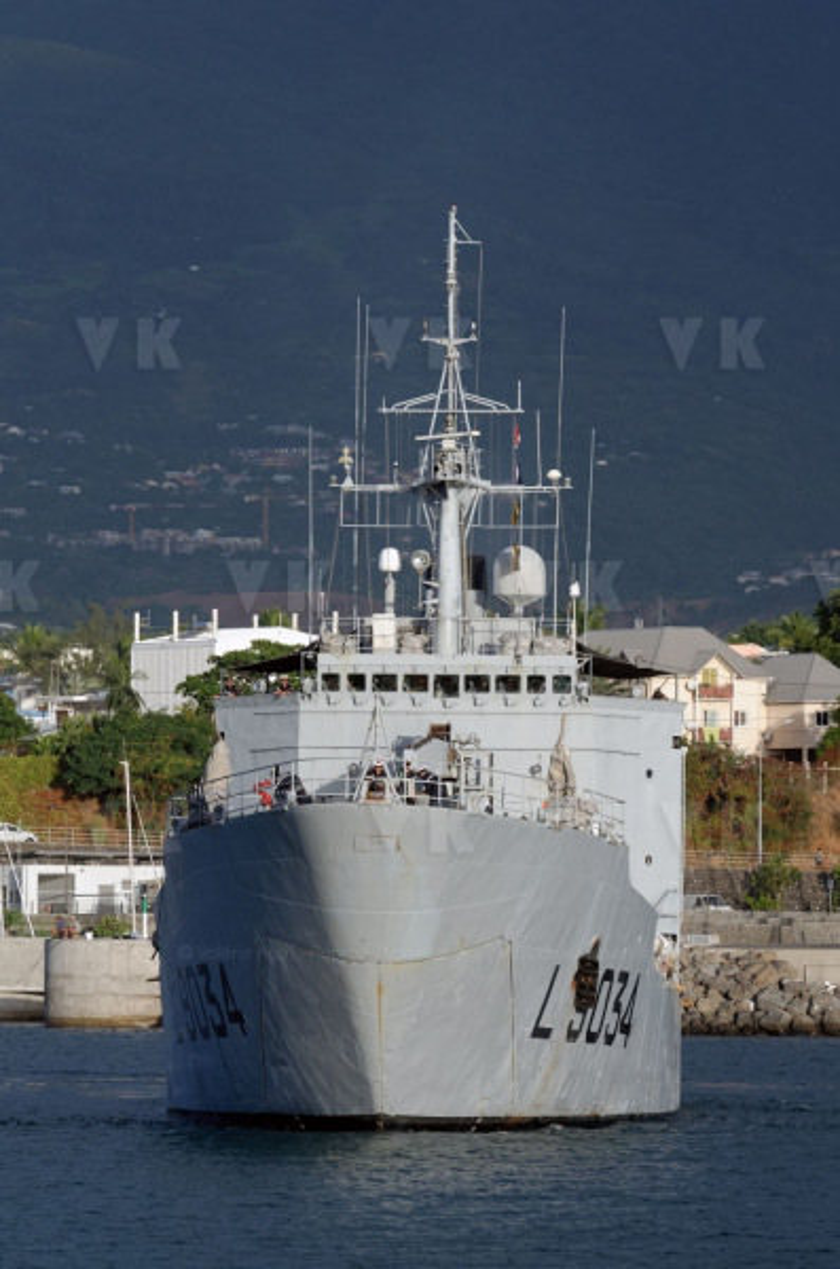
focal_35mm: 300
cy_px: 634
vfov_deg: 6.9
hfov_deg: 4.6
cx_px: 420
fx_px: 10554
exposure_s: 1/640
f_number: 5.6
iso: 200
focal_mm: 200
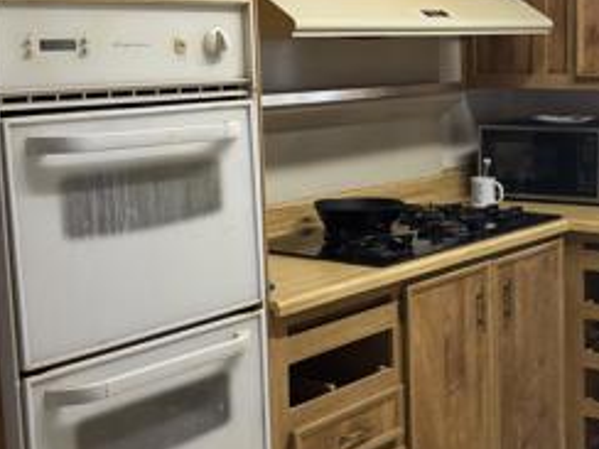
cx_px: 459
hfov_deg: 30.2
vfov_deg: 23.3
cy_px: 201
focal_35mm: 63
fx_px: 1090
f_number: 1.78
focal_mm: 6.76
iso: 160
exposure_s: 1/60
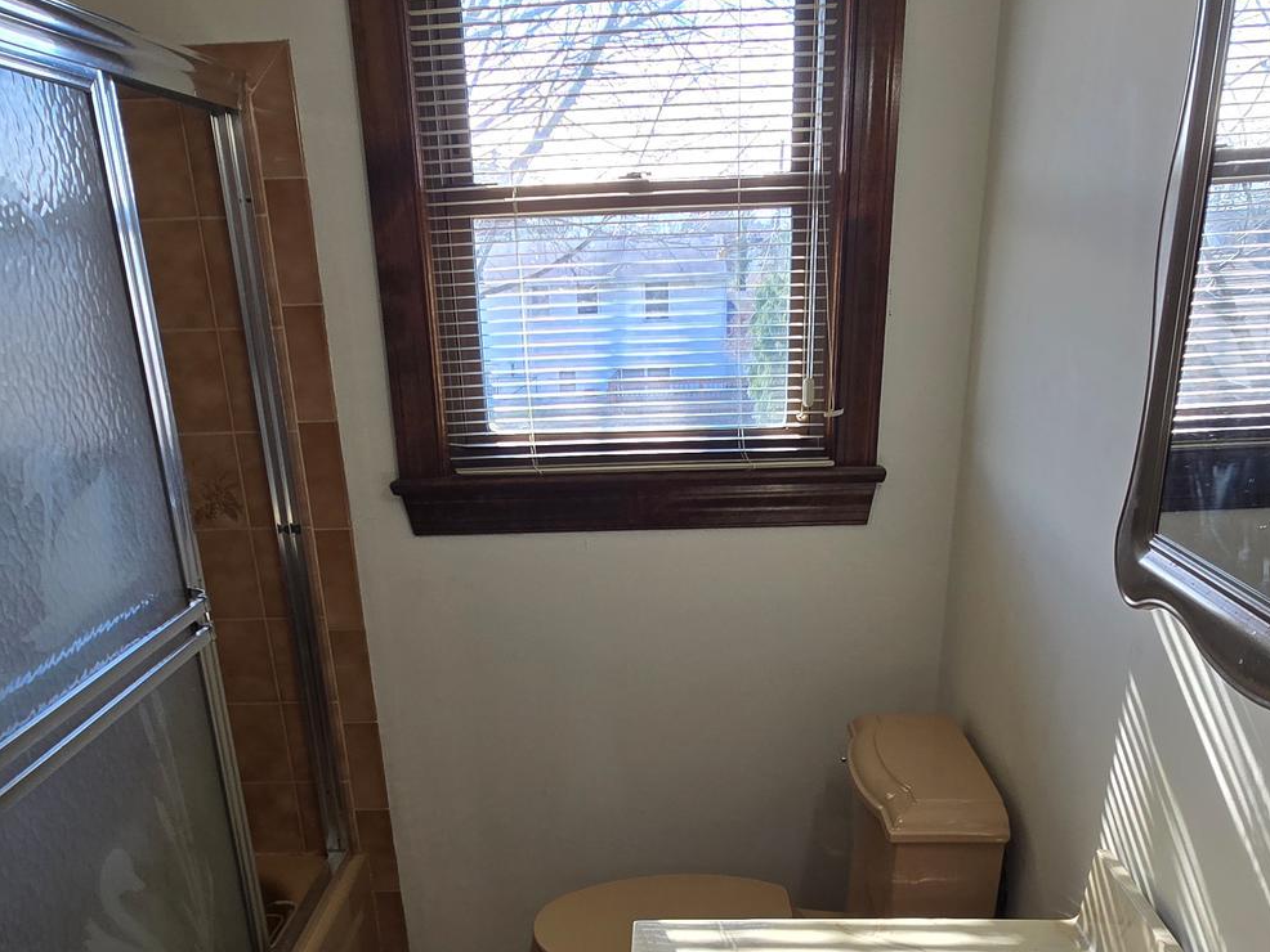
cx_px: 617
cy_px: 705
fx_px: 991
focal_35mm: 27
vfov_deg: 49.5
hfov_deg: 65.3
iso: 50
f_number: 2.2
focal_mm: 2.2
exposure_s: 1/156
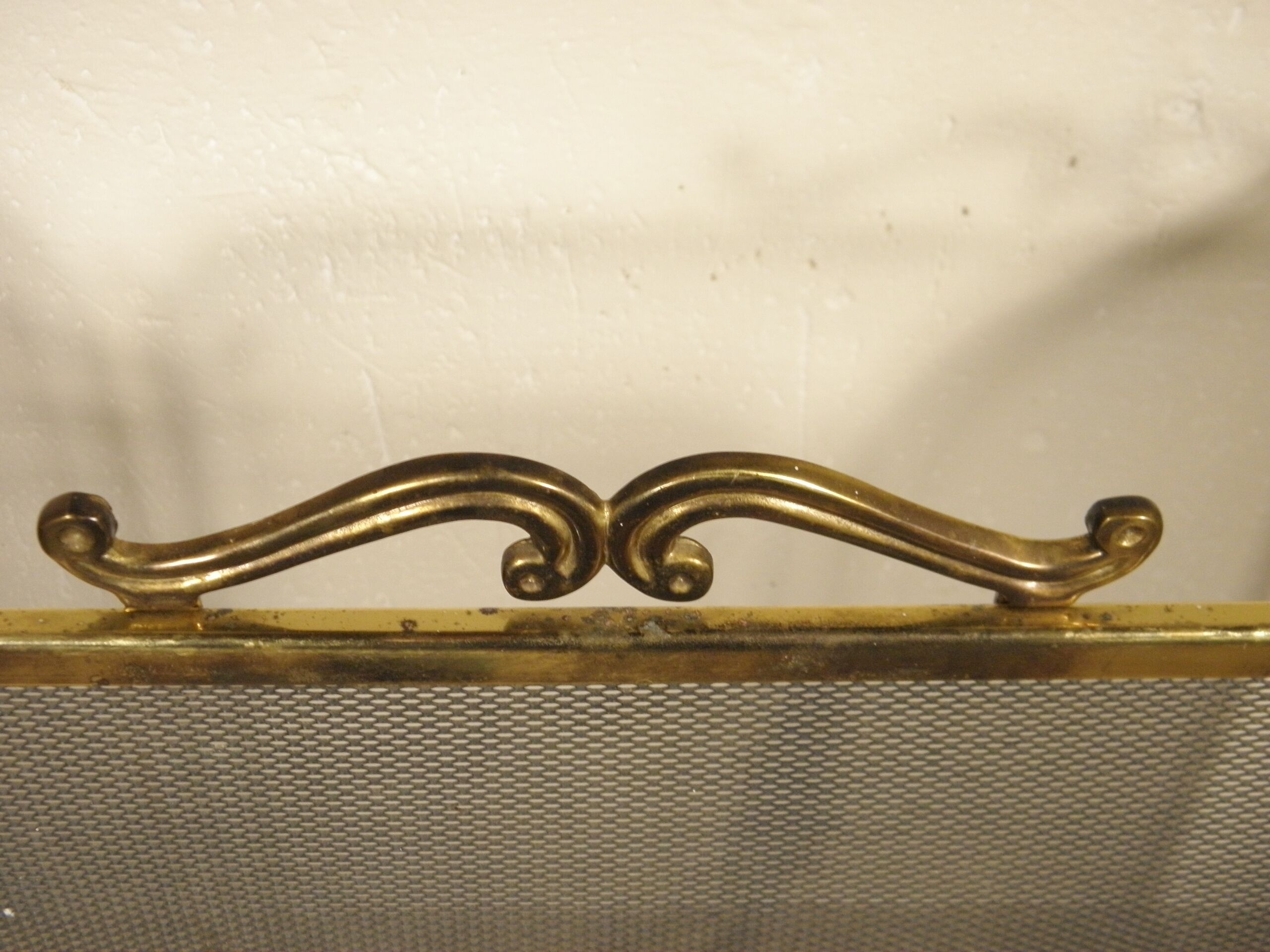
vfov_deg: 32.9
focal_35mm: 44
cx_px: 635
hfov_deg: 42.9
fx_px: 1614
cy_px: 476
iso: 200
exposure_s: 1/30
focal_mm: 7.9
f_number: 3.9
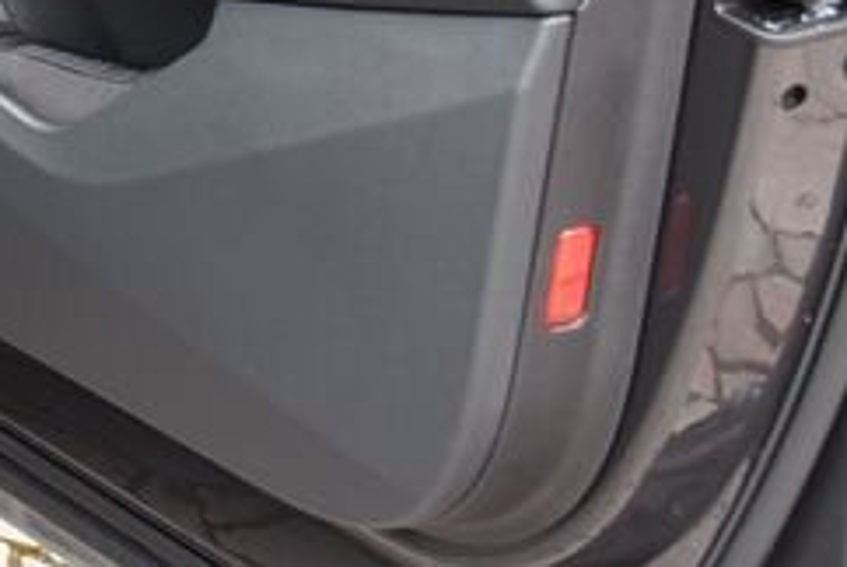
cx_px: -570
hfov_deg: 14.6
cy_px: -360
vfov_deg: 10.4
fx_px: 2992
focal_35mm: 127
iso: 500
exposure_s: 1/60
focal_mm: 30
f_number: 4
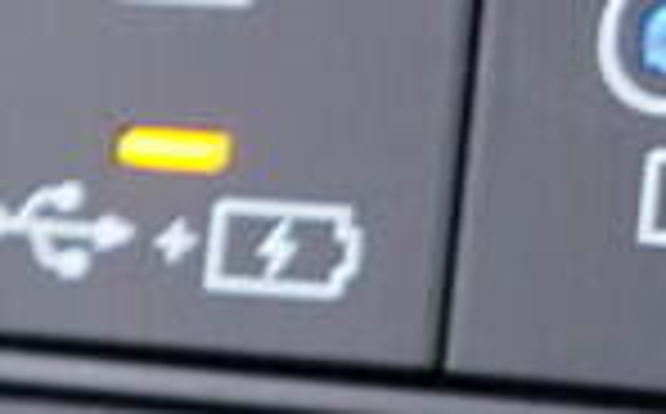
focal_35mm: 254
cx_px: 639
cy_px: -11
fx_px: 4603
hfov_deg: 8.2
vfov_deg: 5.1
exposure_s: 1/40
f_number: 2.8
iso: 1000
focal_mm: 24
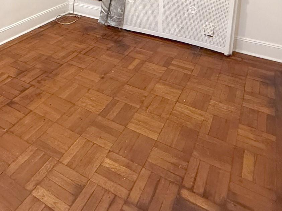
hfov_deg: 53.4
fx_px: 277
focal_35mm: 34
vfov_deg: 35.5
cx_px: 107
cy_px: -23
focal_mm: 2.22
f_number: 2.2
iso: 640
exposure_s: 1/60
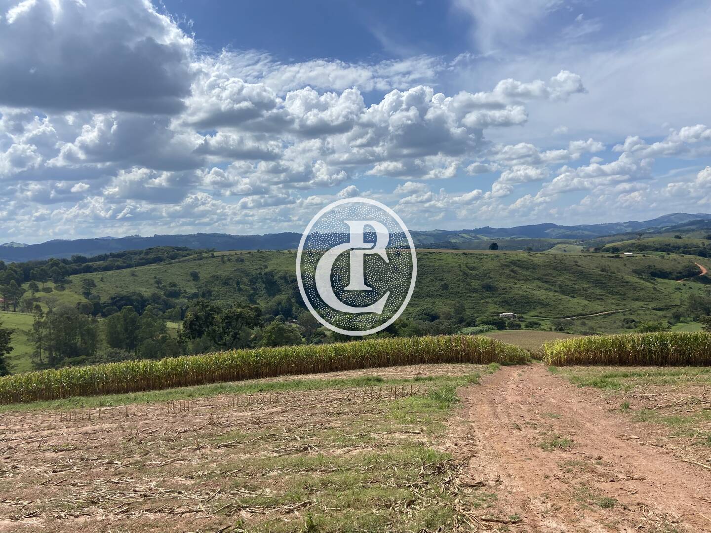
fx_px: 534
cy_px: 266
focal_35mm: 26
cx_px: 356
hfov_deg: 67.3
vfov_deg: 53.1
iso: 32
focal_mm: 4.25
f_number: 1.8
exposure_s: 1/7194
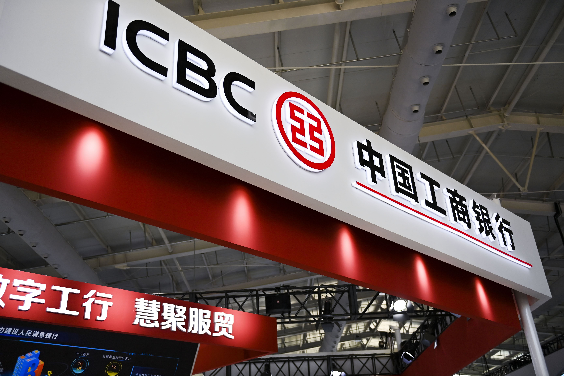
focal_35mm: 35
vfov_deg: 37.9
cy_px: 188
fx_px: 548
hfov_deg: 54.4
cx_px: 282
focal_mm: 35
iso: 320
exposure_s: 1/1000
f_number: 2.8
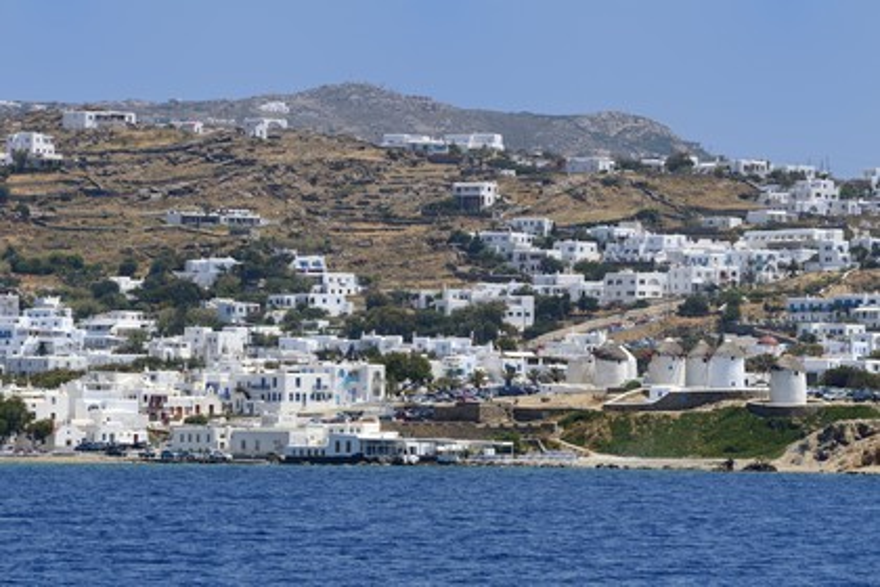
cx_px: 440
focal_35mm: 200
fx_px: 4889
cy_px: 294
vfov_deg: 6.9
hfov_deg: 10.3
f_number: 11
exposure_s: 1/320
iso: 200
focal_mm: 200
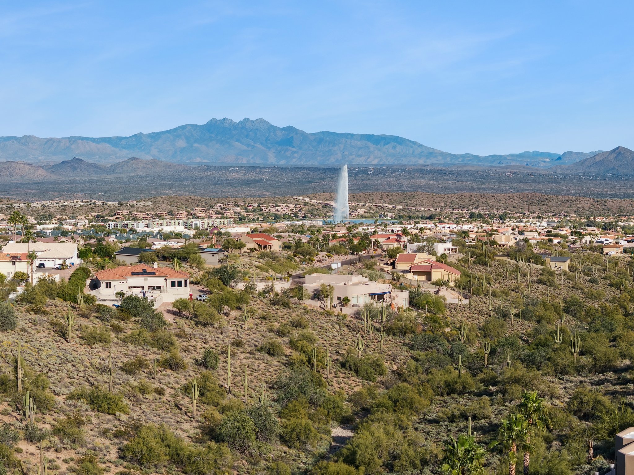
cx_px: 317
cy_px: 238
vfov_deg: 21.0
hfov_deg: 27.8
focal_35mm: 70
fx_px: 1281
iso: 100
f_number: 2.8
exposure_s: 1/1600
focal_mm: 19.4
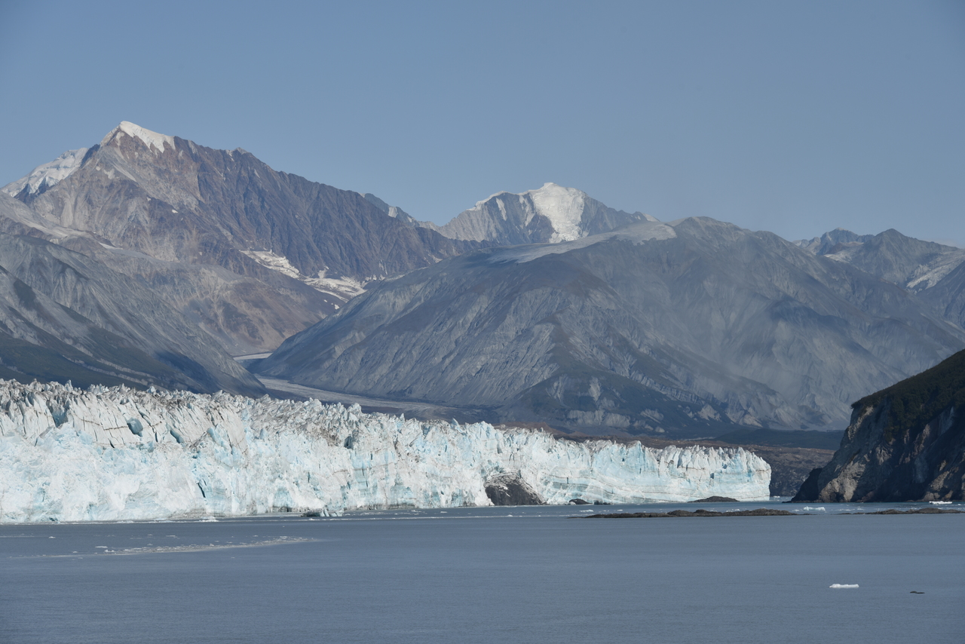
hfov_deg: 16.8
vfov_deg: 11.2
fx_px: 3271
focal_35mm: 122
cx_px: 482
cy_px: 322
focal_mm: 122
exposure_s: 1/500
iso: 100
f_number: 11
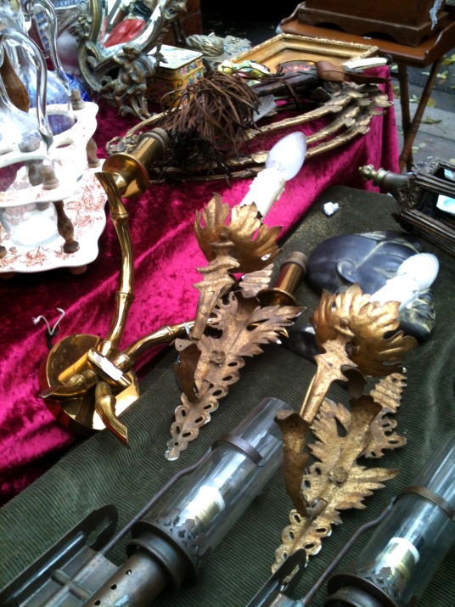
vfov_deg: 52.6
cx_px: 228
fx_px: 614
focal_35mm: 35
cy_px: 304
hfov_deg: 40.7
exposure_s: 1/40
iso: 64
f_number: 2.8
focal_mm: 3.85
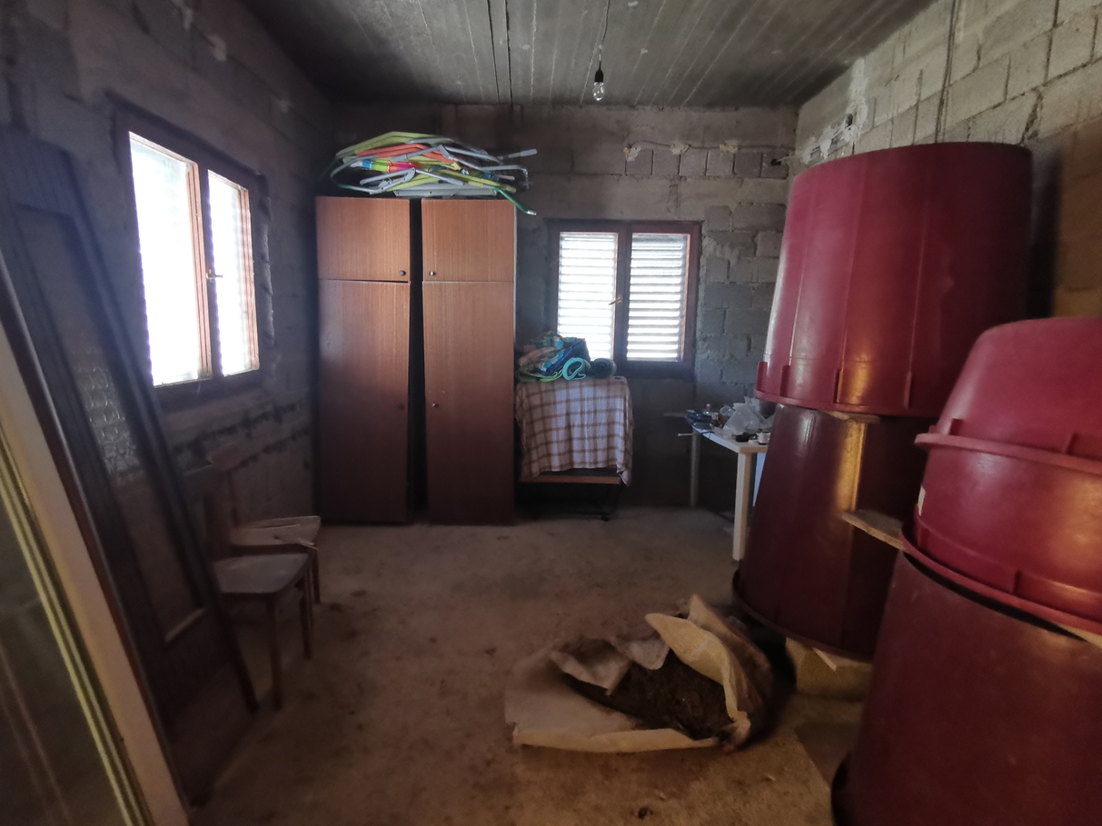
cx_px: 530
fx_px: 605
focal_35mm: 19
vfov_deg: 68.6
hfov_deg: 84.6
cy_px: 425
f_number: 2.2
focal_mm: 2.35
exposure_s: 1/25
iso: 800
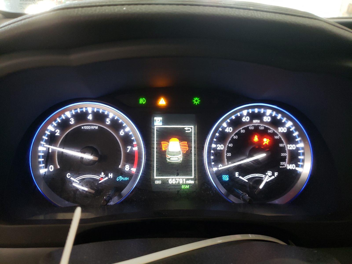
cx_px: 176
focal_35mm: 26
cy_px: 132
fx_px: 264
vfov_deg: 53.1
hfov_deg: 67.3
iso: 243
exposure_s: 1/30
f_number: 1.5
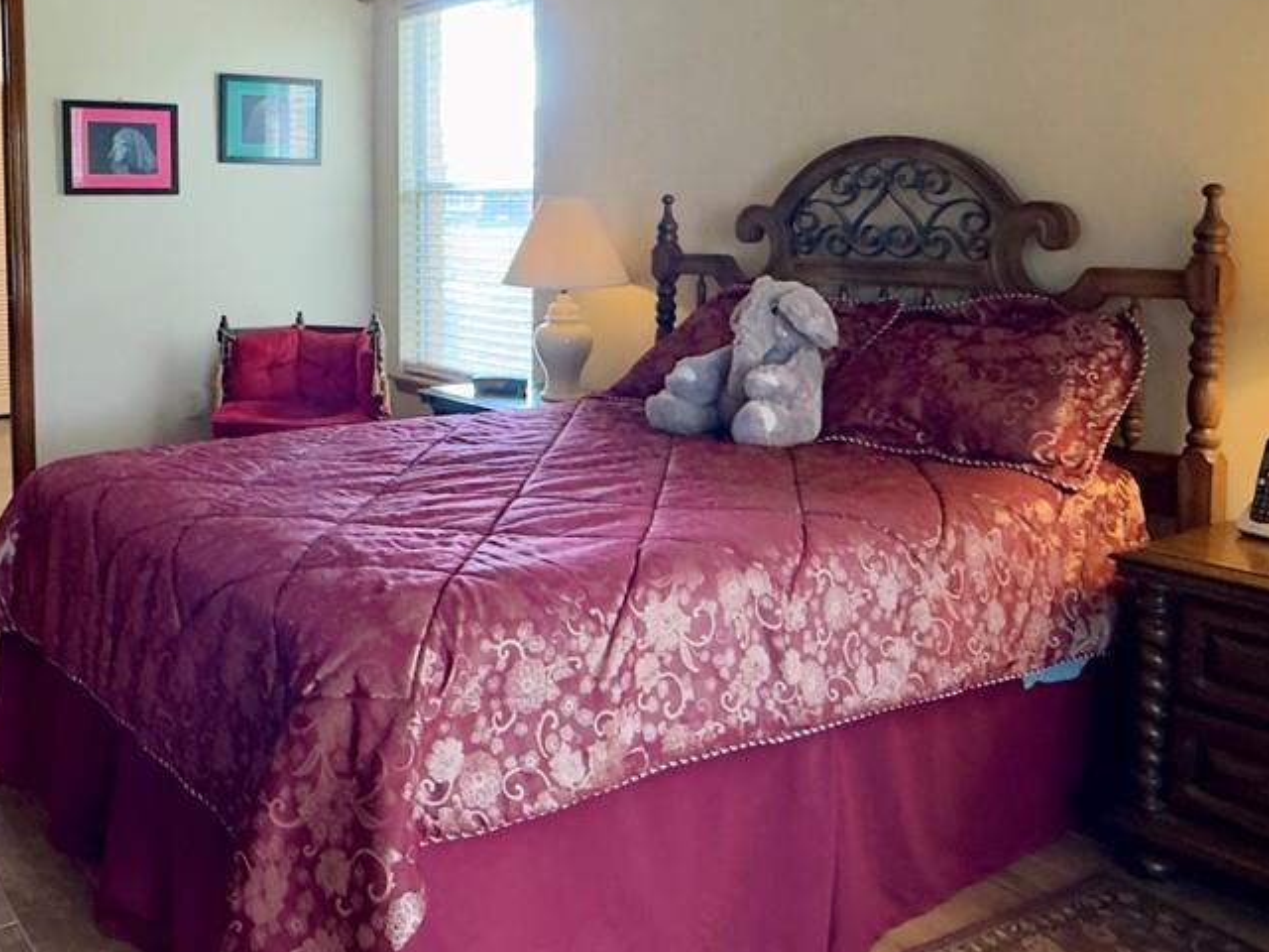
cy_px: 301
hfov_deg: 51.3
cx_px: 385
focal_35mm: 35
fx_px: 1283
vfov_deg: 40.1
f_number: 2.2
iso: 320
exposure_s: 1/60
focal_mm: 2.22
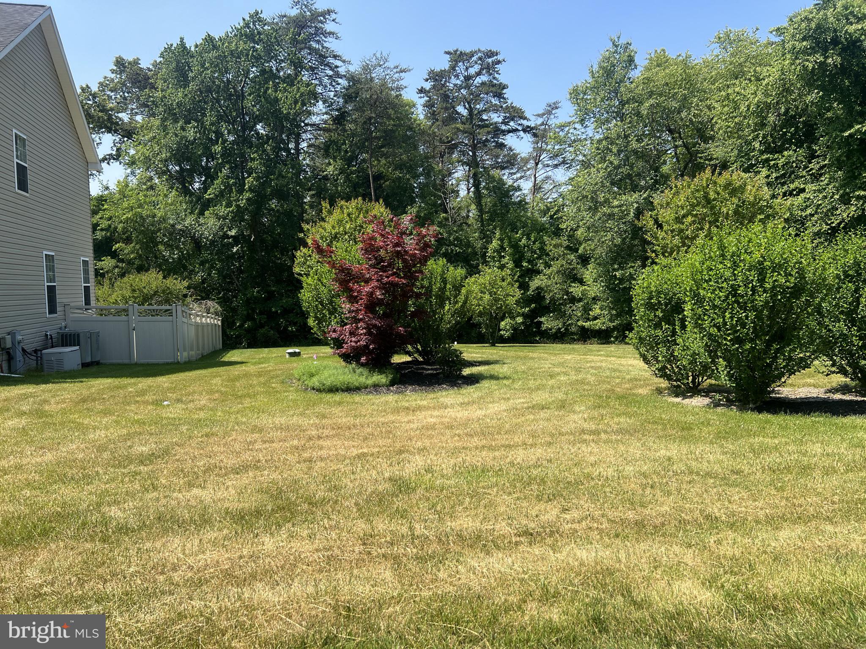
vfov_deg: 53.1
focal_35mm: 26
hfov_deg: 67.3
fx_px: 650
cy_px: 324
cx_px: 433
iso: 50
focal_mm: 5.7
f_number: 1.5
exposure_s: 1/2165
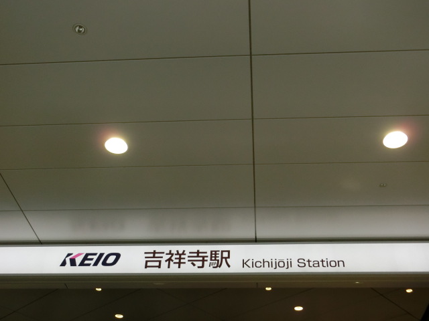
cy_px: 160
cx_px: 214
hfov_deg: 42.1
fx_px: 558
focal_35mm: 45
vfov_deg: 32.2
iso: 400
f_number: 4.4
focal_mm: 8
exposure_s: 1/125
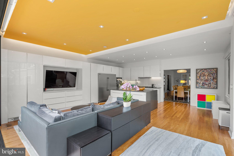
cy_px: 78
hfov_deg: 96.7
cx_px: 117
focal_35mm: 16
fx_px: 104
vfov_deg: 73.8
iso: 250
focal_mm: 16
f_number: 8
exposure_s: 1/15
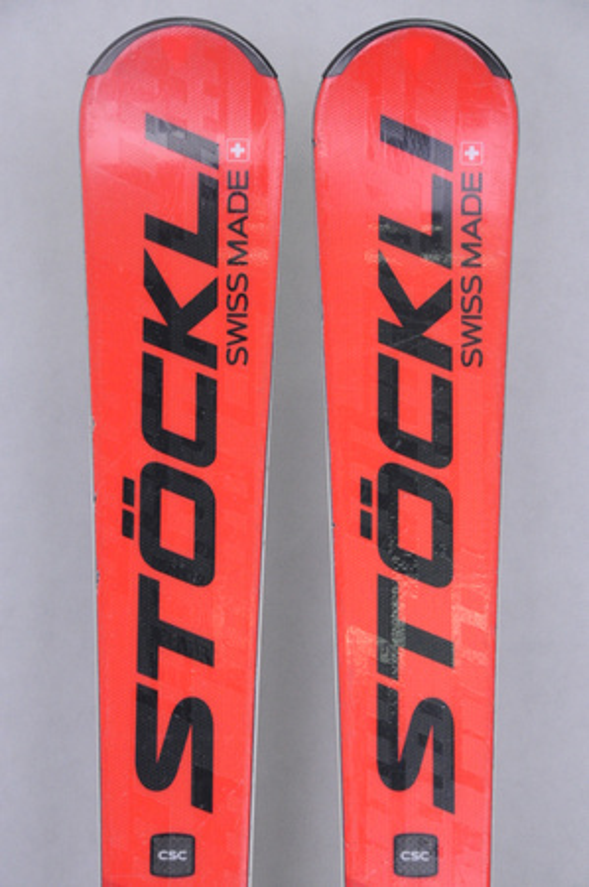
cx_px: 294
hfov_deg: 10.1
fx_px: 3321
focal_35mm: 135
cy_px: 444
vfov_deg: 15.2
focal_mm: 90
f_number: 8
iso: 2500
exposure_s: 1/125
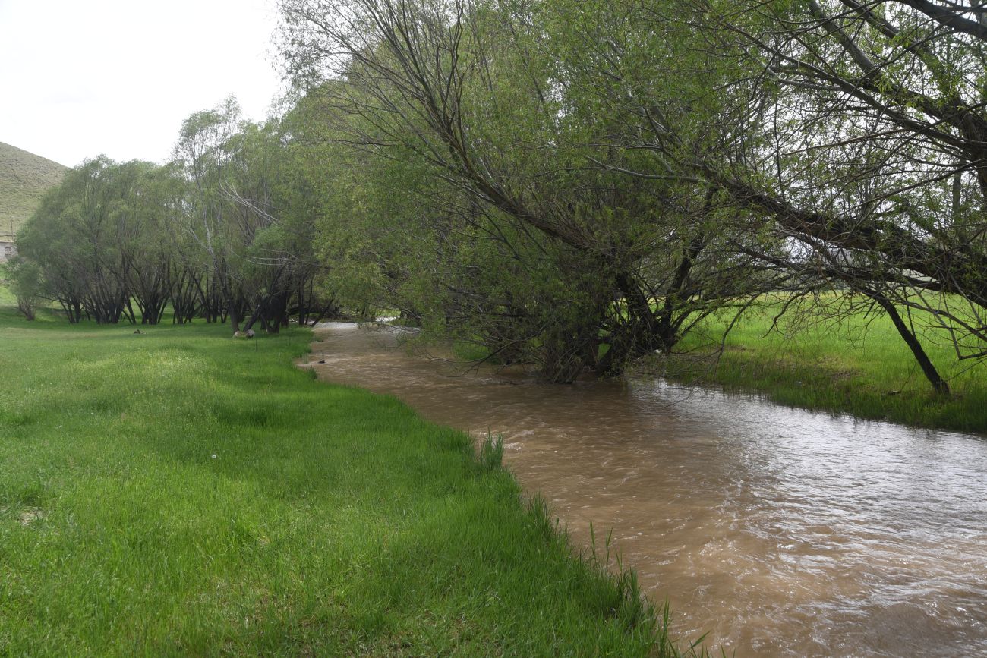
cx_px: 494
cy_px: 329
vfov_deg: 42.3
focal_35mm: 31
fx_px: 850
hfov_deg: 60.3
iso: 160
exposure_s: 1/125
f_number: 9
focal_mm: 31
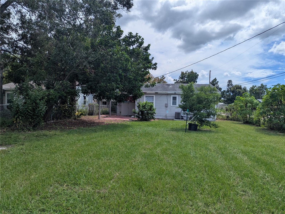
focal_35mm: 24
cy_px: 107
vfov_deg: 56.9
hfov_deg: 71.5
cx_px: 142
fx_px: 198
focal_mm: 6.81
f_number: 1.85
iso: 45
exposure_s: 1/3058
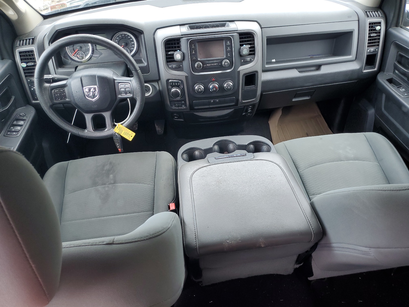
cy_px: 154
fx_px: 307
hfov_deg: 67.3
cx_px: 204
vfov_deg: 53.1
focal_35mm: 26
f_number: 1.5
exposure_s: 1/120
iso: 60
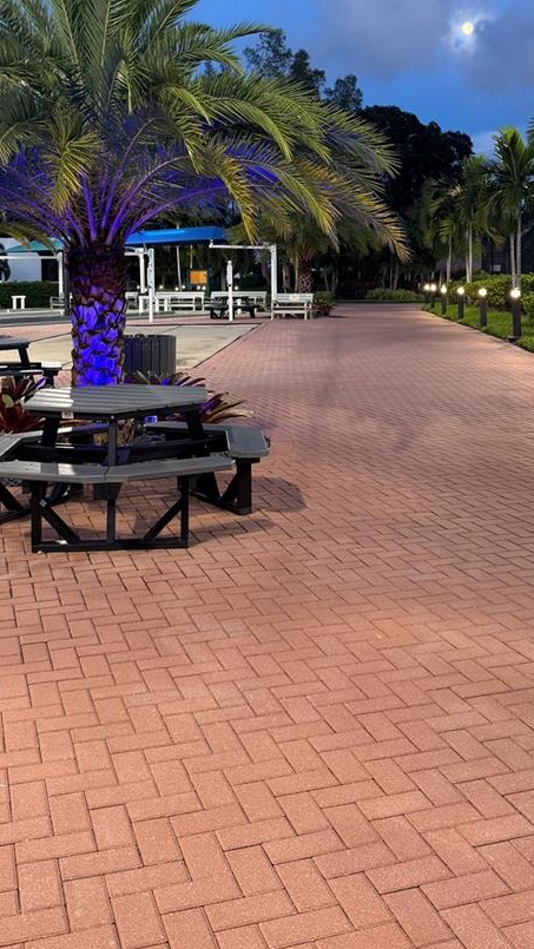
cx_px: 282
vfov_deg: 50.1
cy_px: 275
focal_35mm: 39
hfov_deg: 30.4
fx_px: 981
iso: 250
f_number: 1.78
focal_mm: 6.76
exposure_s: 1/60
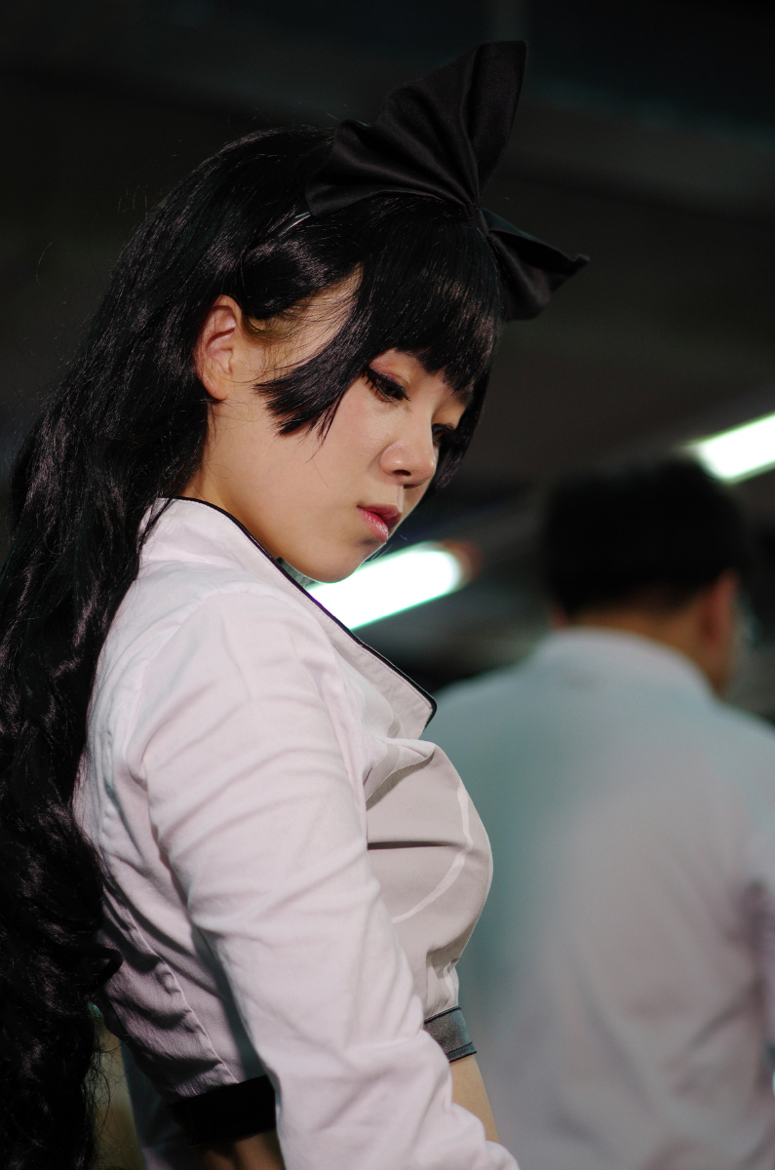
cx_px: 388
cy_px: 585
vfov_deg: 19.5
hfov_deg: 13.0
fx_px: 3405
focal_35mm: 105
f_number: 2.4
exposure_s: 1/160
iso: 200
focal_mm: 70
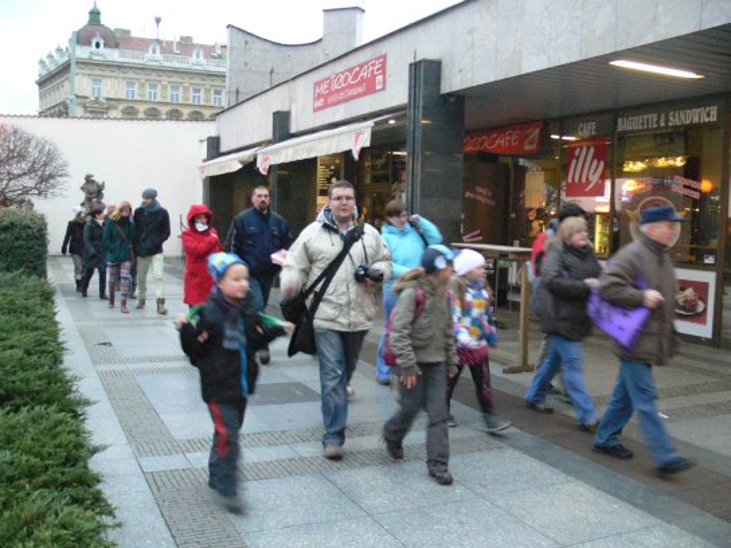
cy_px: 274
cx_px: 366
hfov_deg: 52.6
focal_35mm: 35
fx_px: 739
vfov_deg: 40.7
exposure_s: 1/25
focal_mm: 7.4
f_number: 2.8
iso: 400
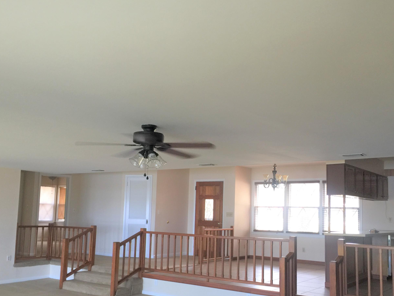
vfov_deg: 39.5
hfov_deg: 51.2
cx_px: 220
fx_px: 410
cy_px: 176
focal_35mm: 36
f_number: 2.2
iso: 40
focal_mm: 4.15
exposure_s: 1/15
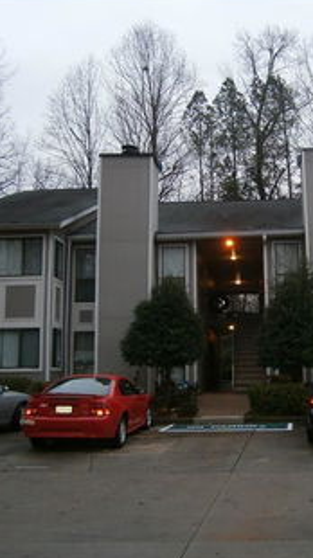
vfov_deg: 51.6
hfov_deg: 29.6
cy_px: 279
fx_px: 576
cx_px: 255
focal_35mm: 39
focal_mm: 4.7
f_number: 2.8
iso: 125
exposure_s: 1/30
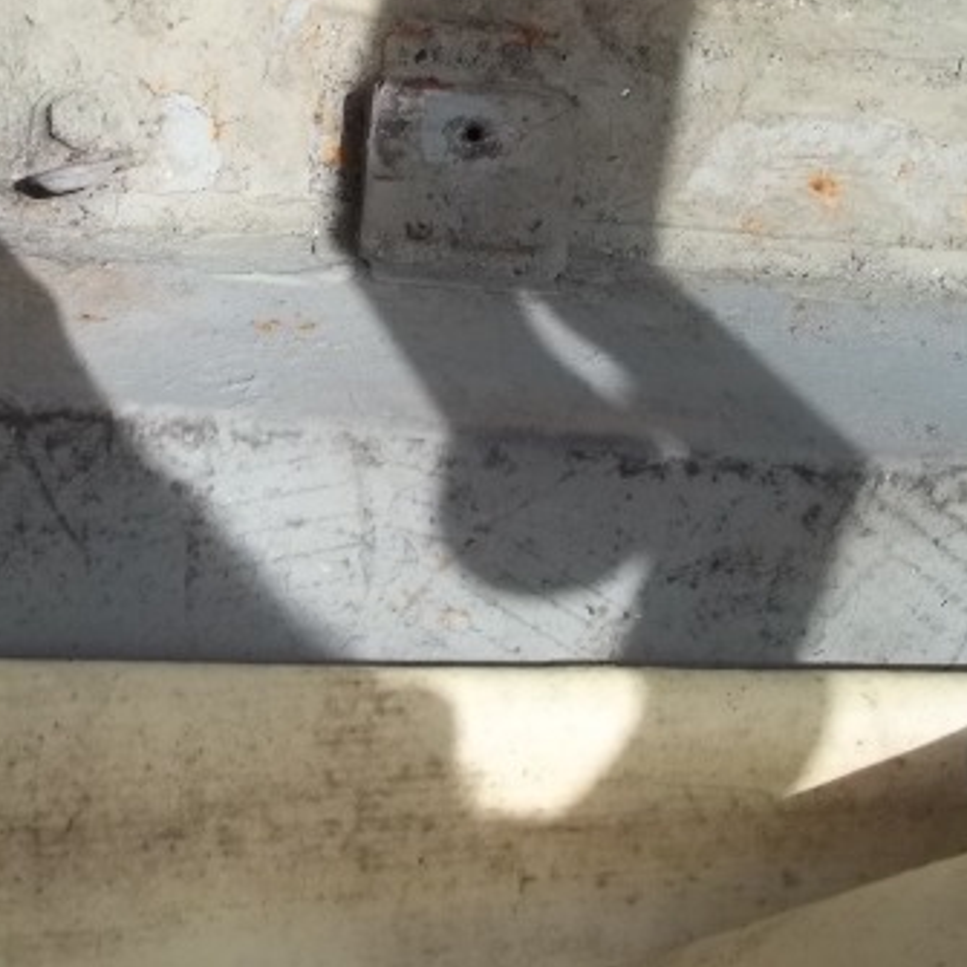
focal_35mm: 54
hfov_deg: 31.1
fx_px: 1707
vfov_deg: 31.2
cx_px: 254
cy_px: 277
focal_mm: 5.7
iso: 64
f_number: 8.8
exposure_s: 1/125
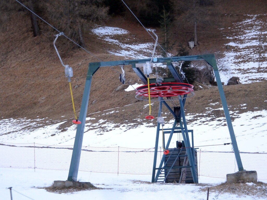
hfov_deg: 17.6
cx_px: 134
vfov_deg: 13.2
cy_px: 100
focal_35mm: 112
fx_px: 864
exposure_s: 1/125
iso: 200
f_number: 5.6
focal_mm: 19.1
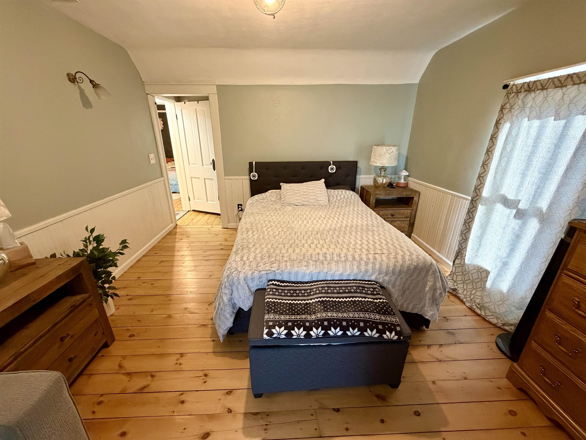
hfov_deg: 102.1
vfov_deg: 85.7
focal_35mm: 14
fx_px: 237
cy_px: 220
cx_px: 293
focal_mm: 2.22
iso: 640
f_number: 2.2
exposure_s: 1/60
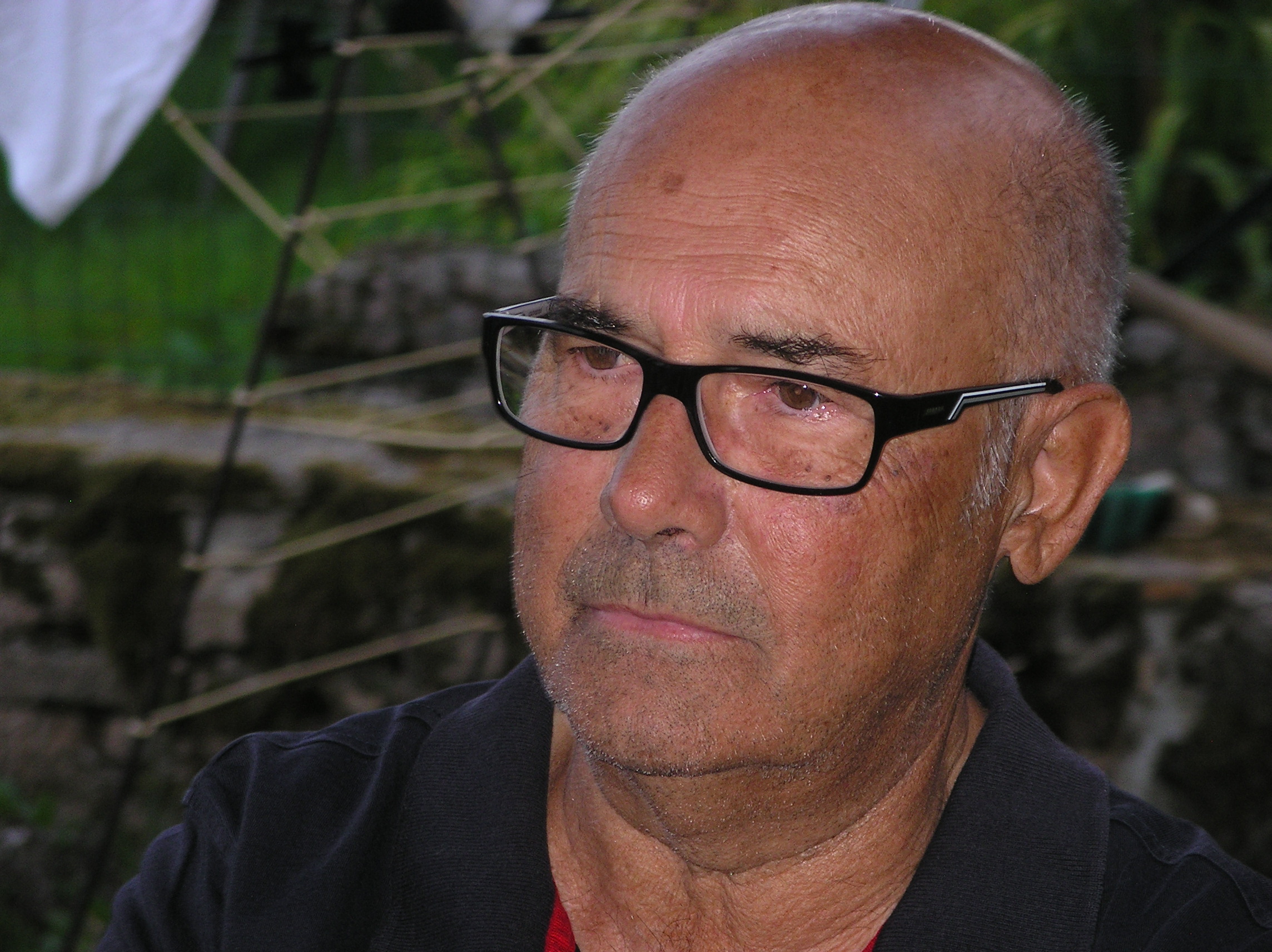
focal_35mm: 187
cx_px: 636
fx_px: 6866
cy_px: 476
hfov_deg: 10.6
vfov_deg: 7.9
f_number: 4.6
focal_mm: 39
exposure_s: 1/125
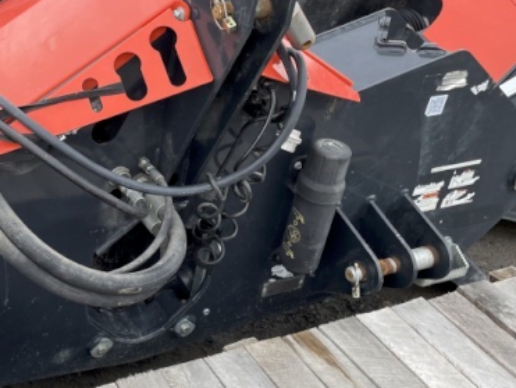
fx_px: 836
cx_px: 72
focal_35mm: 56
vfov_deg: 26.1
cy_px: 154
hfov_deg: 32.9
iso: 32
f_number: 1.6
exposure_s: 1/535
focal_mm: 4.2
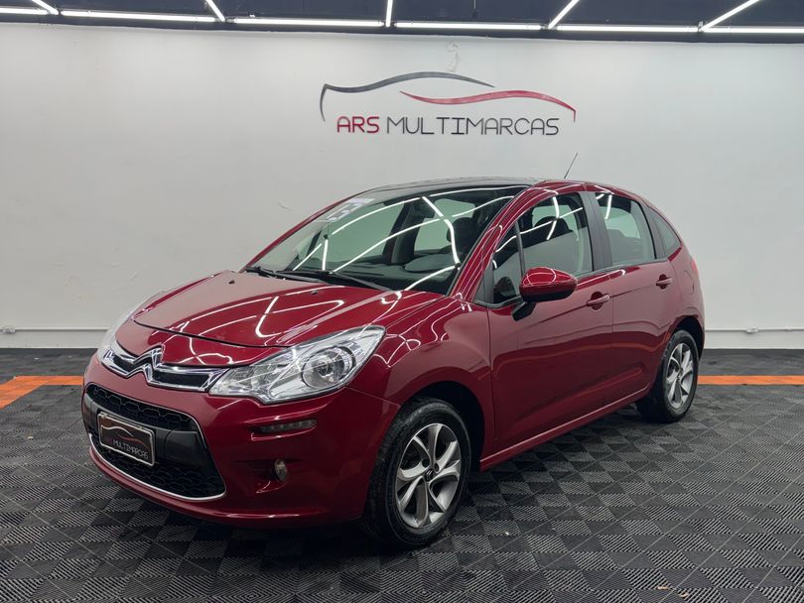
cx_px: 402
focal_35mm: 24
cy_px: 302
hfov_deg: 71.6
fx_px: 558
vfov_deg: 56.8
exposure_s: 1/120
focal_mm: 6.76
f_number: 1.78
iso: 80
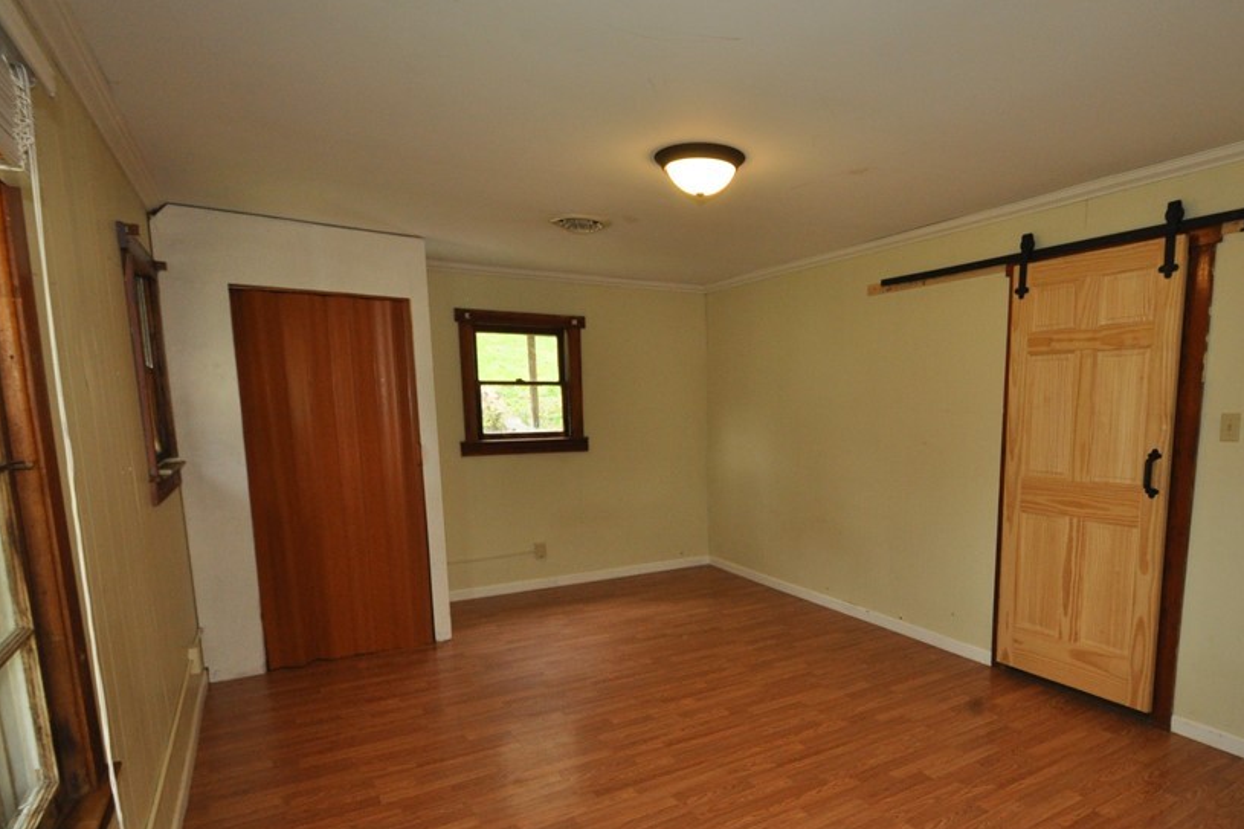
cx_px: 780
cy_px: 490
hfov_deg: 82.3
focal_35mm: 20
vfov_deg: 61.5
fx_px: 691
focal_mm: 10
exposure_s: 1/30
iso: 800
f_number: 10
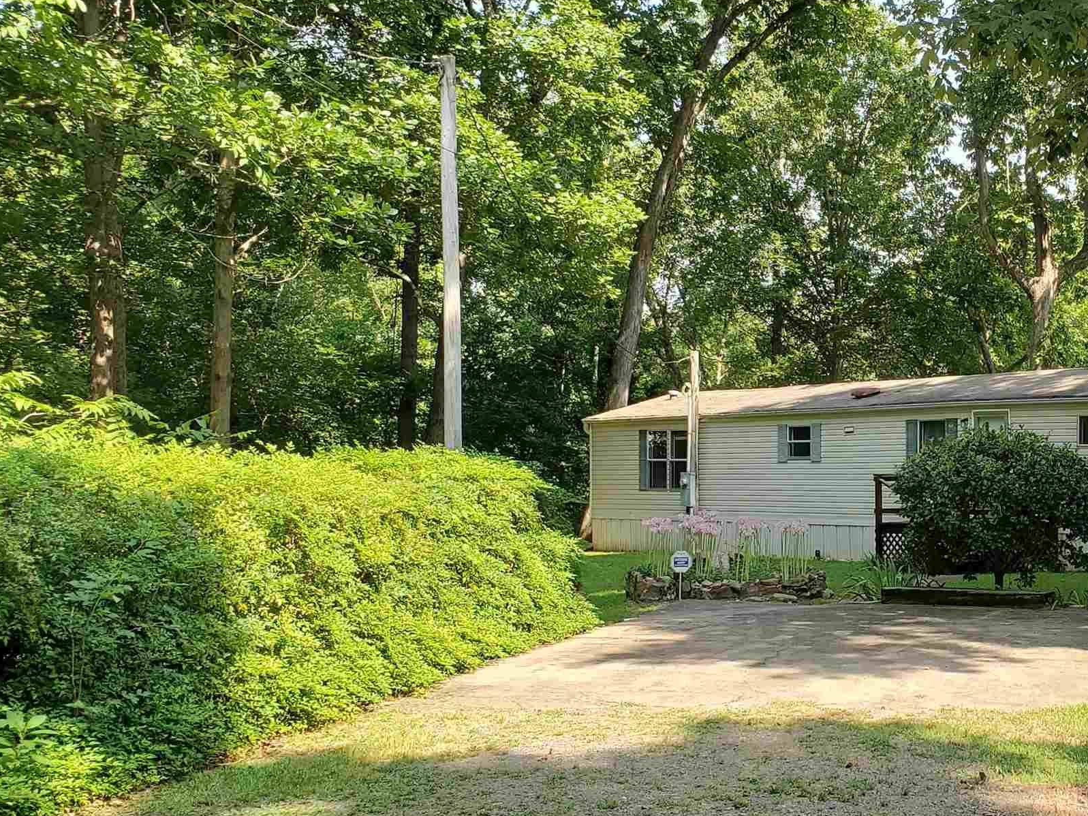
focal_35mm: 50
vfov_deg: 29.1
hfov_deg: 36.1
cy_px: 430
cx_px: 957
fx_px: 1572
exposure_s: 1/302
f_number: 2.4
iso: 50
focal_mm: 4.3
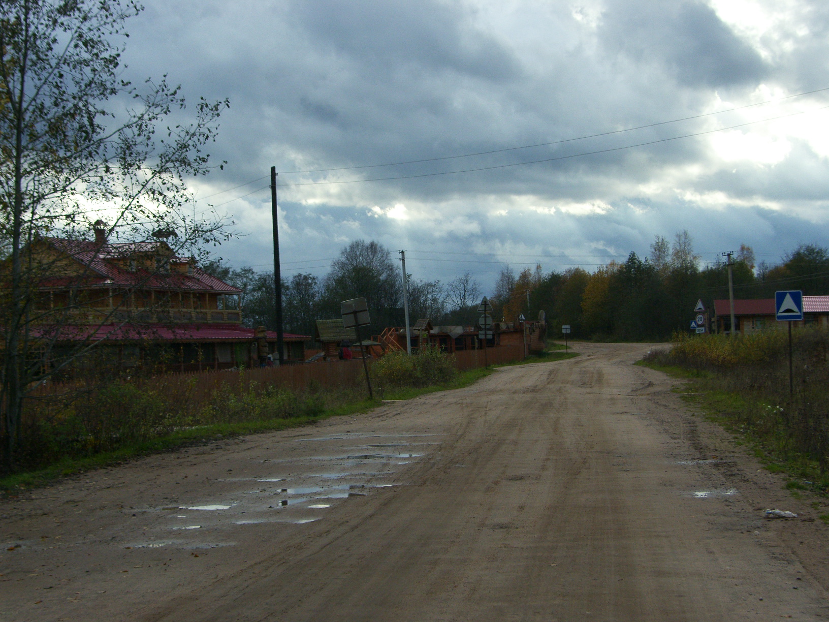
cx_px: 414
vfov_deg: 19.6
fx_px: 1796
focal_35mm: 75
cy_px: 311
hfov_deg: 26.0
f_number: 5
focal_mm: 19.4
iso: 100
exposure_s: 1/320
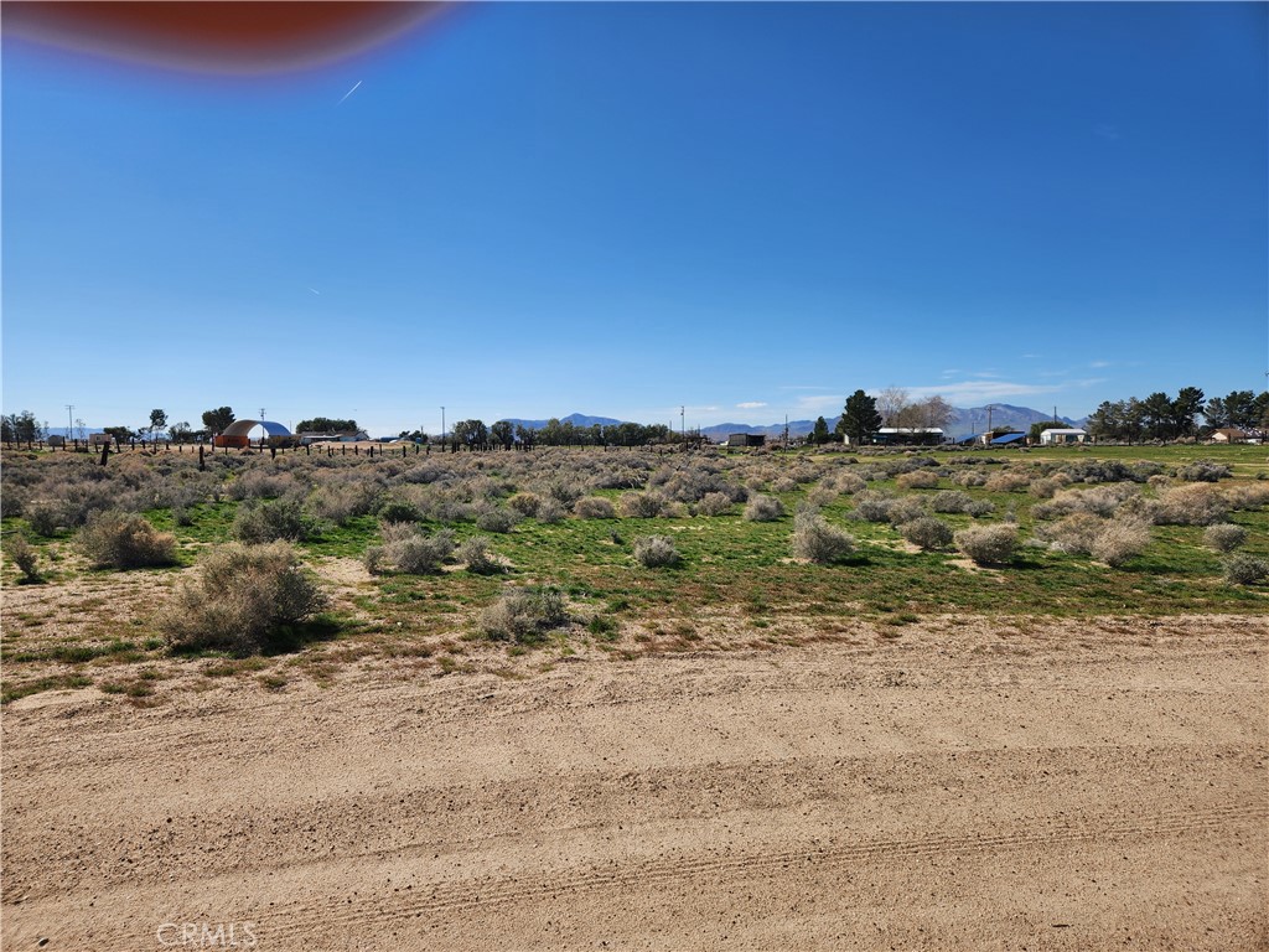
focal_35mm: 23
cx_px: 634
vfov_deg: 58.9
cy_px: 476
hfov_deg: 73.9
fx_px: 843
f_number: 1.8
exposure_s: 1/2510
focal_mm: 5.4
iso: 20
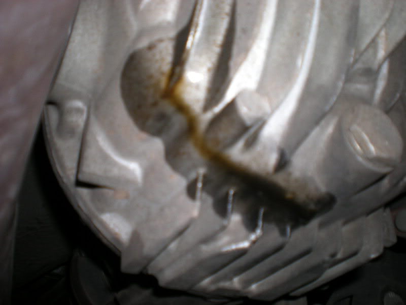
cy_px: 152
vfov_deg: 37.7
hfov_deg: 49.0
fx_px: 446
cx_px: 203
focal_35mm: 38
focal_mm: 6.3
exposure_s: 1/60
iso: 64
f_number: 3.1
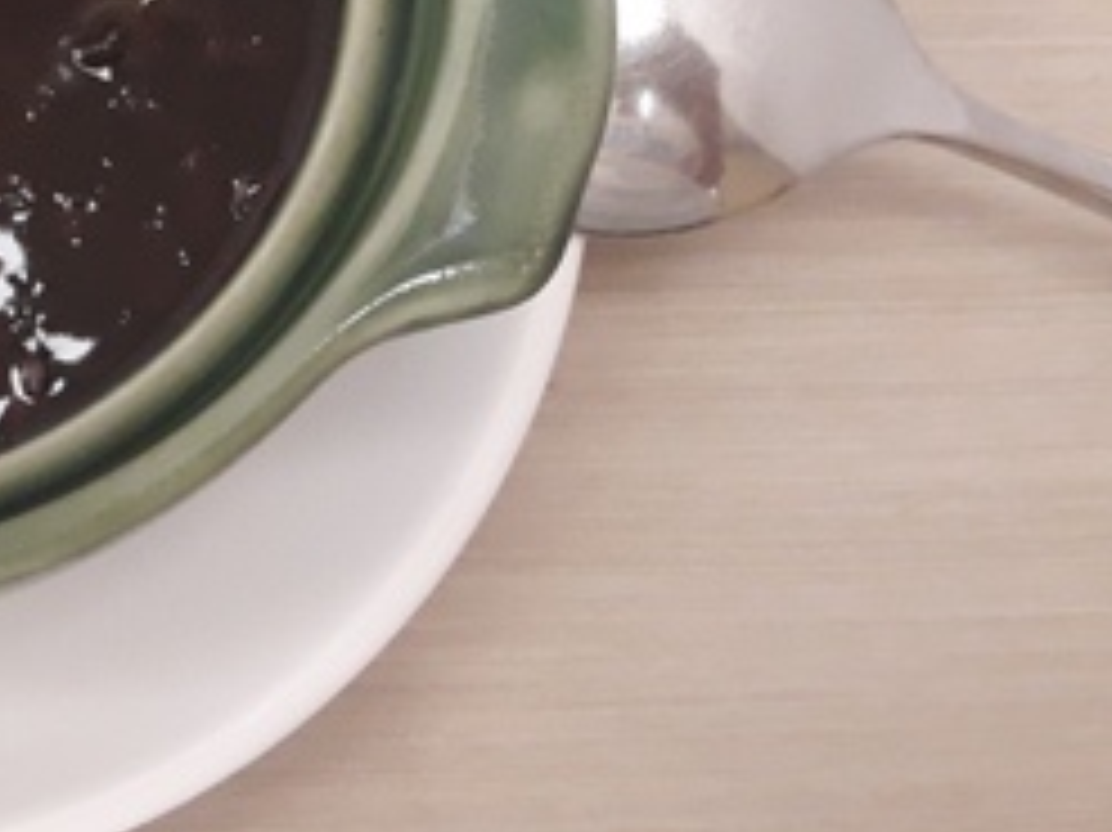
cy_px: 117
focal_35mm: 70
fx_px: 2248
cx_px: -113
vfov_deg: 20.6
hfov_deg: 25.7
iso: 250
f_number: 1.7
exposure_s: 1/24
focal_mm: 3.71
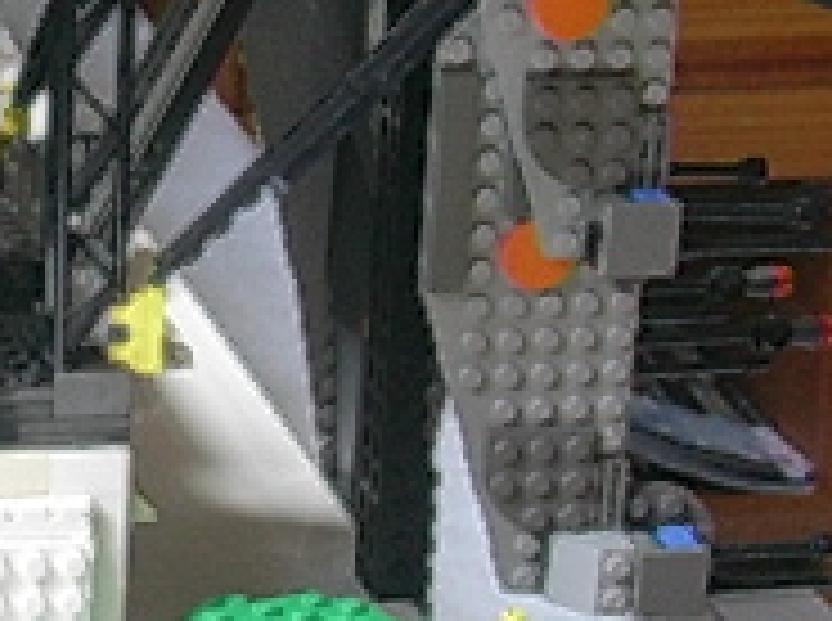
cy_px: 81
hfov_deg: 12.3
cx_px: -238
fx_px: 3742
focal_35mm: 156
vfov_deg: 9.4
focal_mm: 6.7
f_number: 2.9
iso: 70
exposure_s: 1/29.3
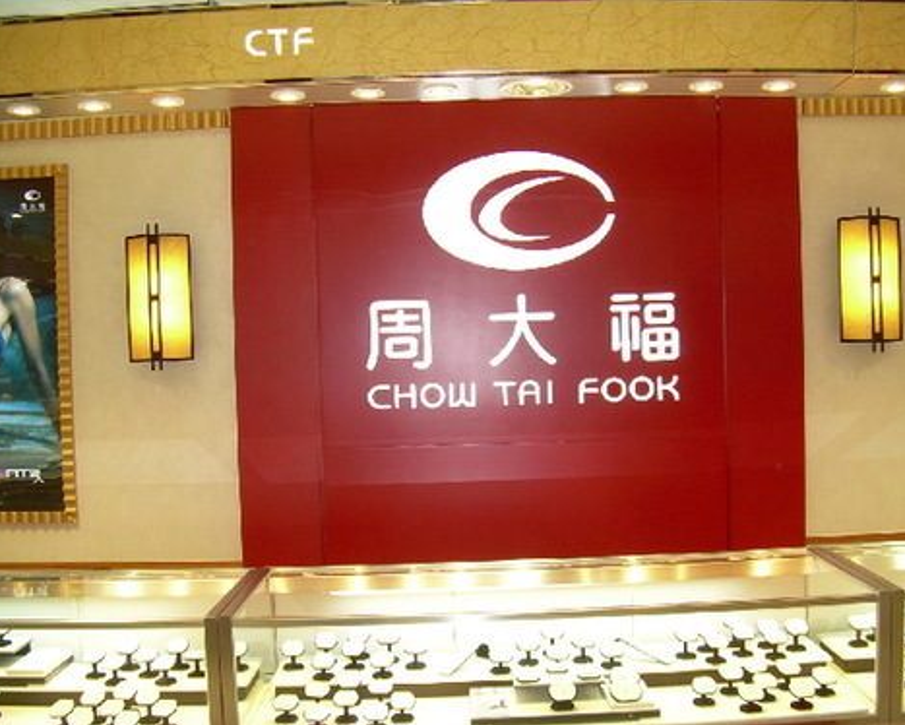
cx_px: 471
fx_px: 1072
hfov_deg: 45.8
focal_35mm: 40
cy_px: 364
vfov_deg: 37.4
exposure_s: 1/30
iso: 50
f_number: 2.8
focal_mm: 6.3
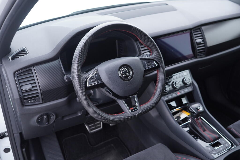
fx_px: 240
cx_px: 120
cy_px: 80
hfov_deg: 53.1
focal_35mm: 36
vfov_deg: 36.9
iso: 320
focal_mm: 24
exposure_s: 1/40
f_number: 2.8
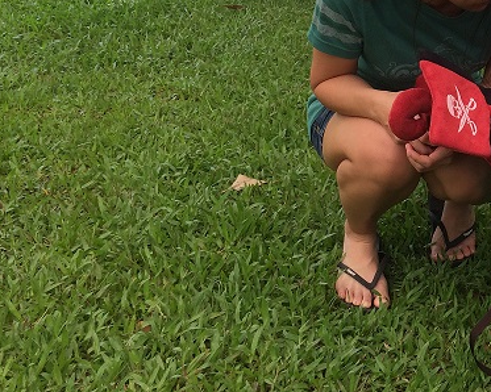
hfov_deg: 28.1
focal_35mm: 62
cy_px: 42
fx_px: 900
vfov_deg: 23.9
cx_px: 521
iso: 32
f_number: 2.2
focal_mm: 4.15
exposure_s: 1/233
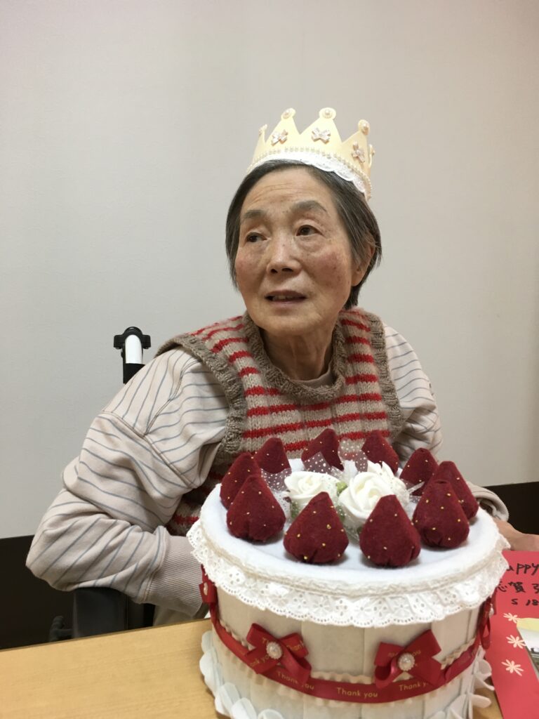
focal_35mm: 29
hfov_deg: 48.2
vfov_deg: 61.7
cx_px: 270
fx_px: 602
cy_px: 360
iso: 100
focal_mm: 4.15
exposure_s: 1/30
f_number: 2.2
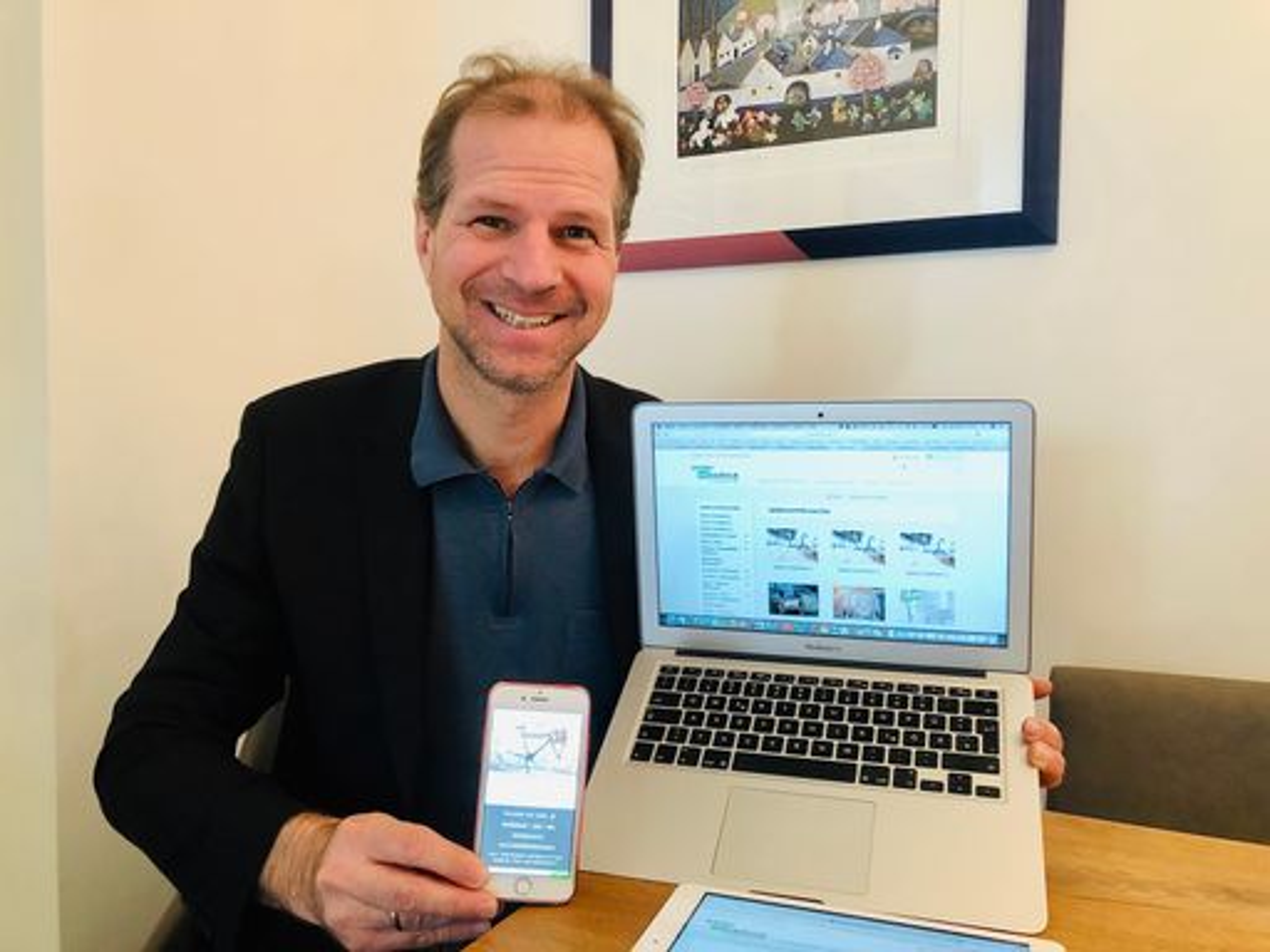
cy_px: 476
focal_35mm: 28
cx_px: 635
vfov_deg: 49.7
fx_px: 1027
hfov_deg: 63.4
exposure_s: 1/17
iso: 64
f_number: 1.8
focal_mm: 3.99
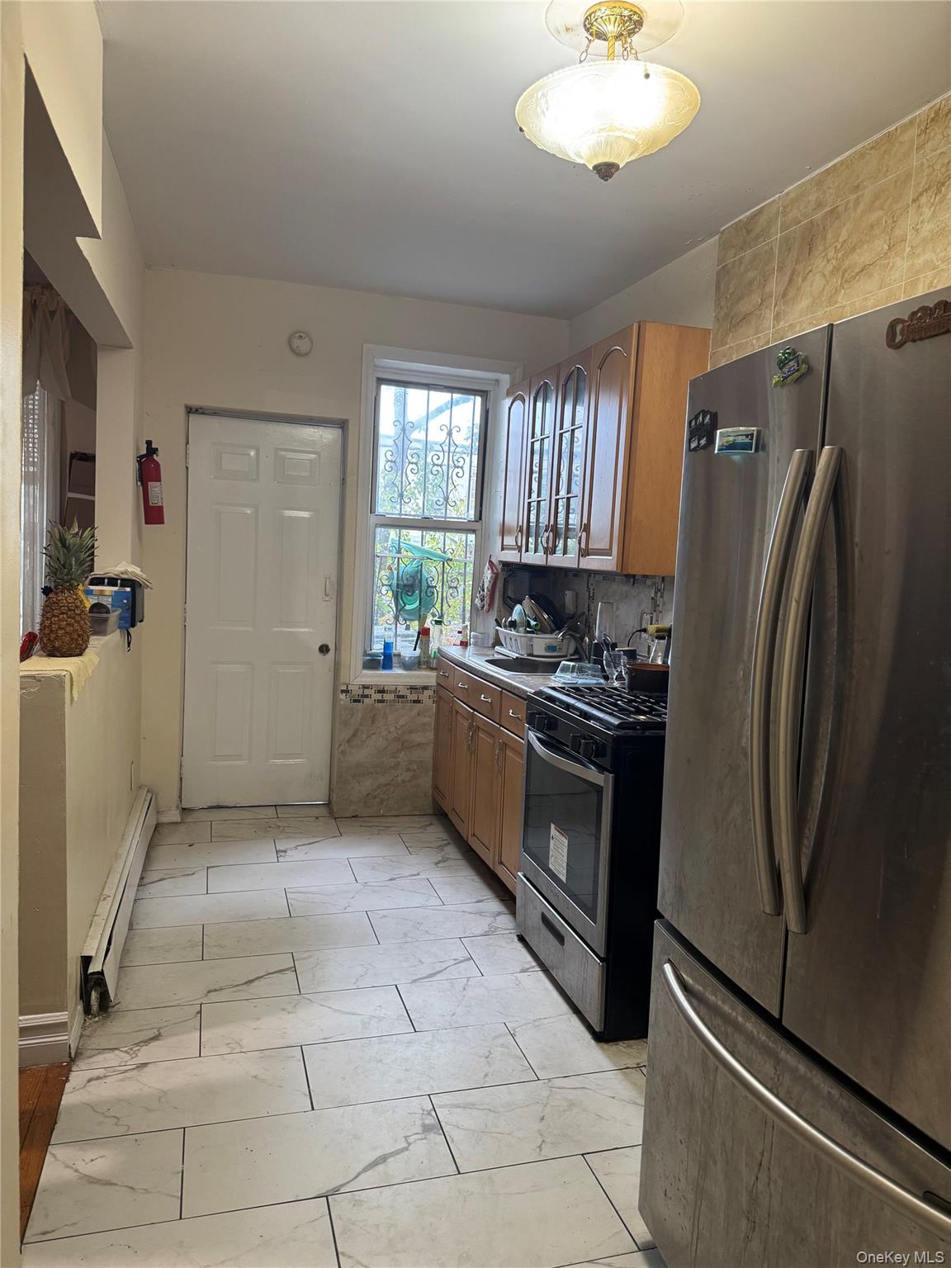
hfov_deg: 56.8
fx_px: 879
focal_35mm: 24
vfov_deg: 71.6
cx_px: 476
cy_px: 634
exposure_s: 1/60
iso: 250
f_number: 1.78
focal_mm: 6.76
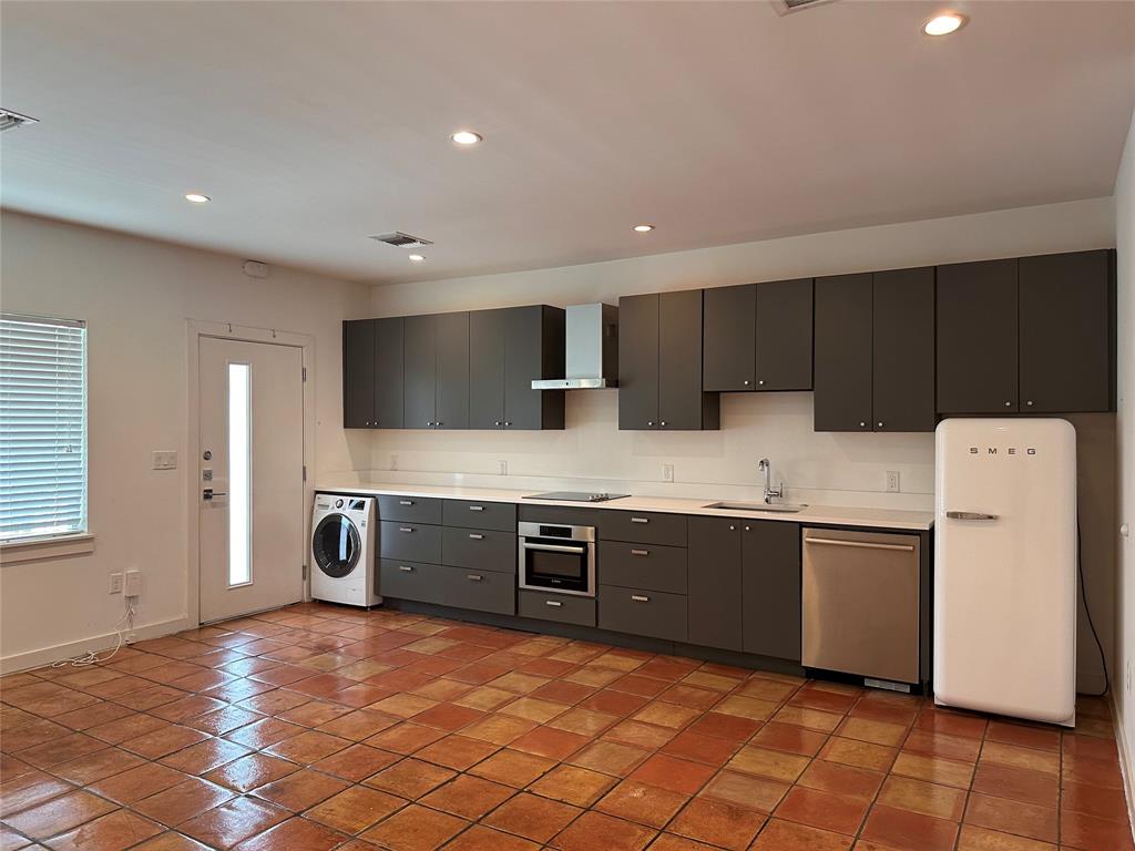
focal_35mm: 24
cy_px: 426
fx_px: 787
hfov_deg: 71.6
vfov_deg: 56.8
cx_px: 568
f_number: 1.78
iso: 200
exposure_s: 1/120
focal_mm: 6.86
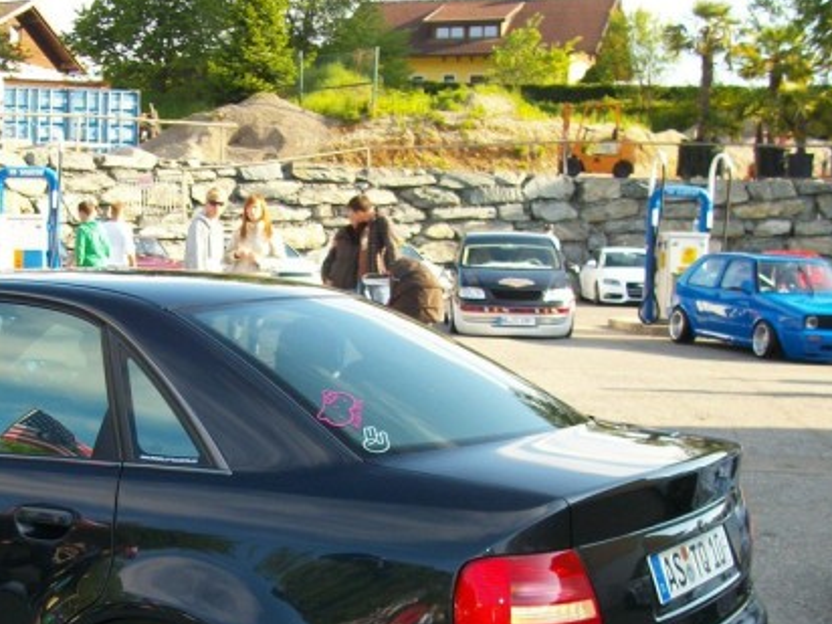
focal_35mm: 66
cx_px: 192
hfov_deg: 28.9
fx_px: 1586
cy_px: 537
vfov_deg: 21.8
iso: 80
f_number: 2.9
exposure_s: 1/227
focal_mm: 5.7
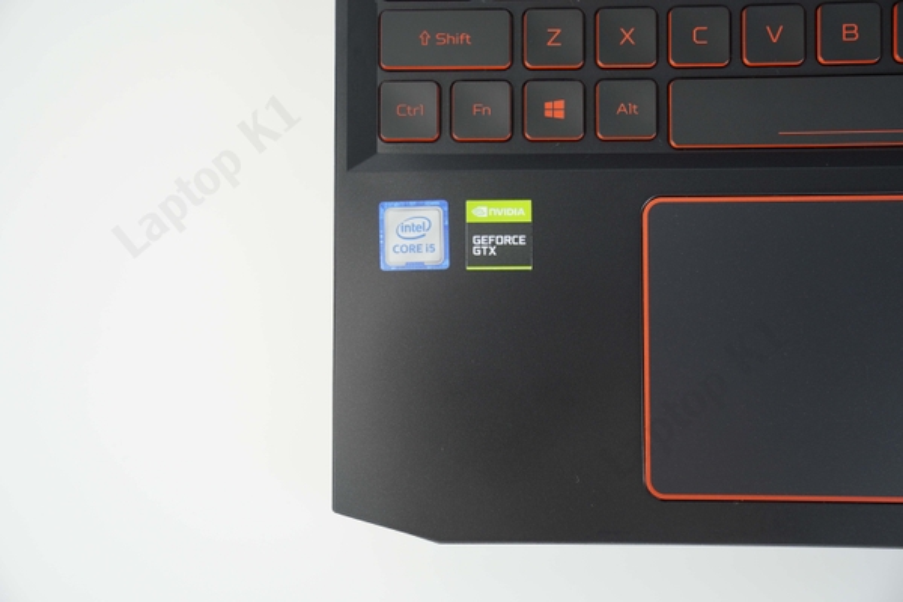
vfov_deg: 28.1
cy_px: 301
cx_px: 452
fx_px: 1204
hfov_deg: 41.1
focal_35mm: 48
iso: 100
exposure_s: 1/80
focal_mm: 32
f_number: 2.8
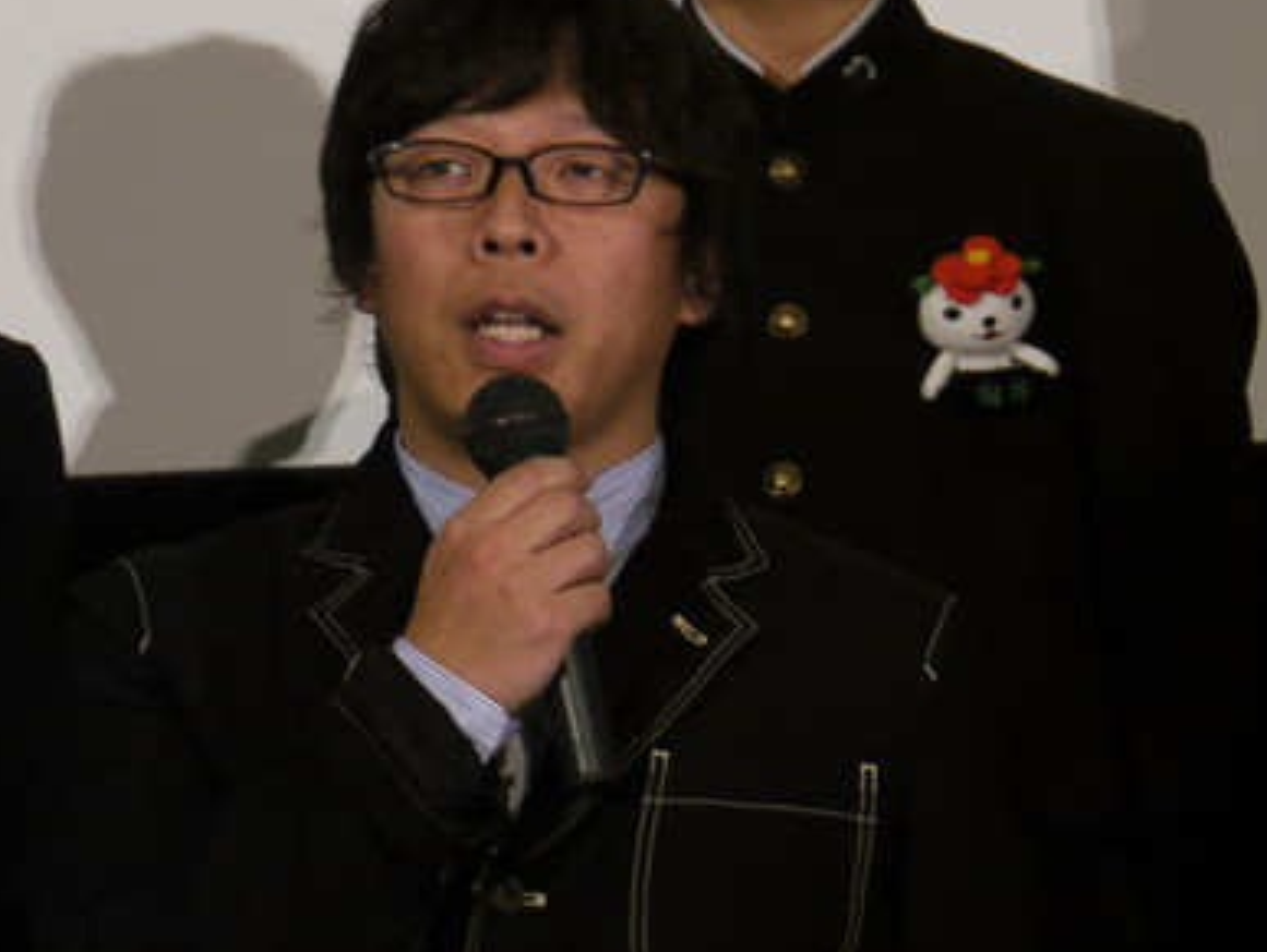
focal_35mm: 319
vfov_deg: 4.7
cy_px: 239
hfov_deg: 6.2
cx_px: 589
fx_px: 11687
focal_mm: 103
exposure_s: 1/30
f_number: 5.8
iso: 800
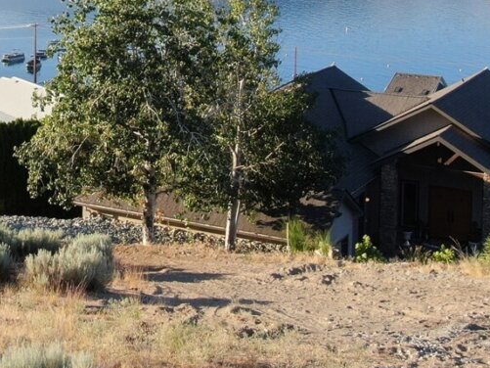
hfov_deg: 23.2
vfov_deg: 17.7
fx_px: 1147
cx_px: 11
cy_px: -20
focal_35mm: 81
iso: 100
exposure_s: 1/500
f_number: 3
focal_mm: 5.11
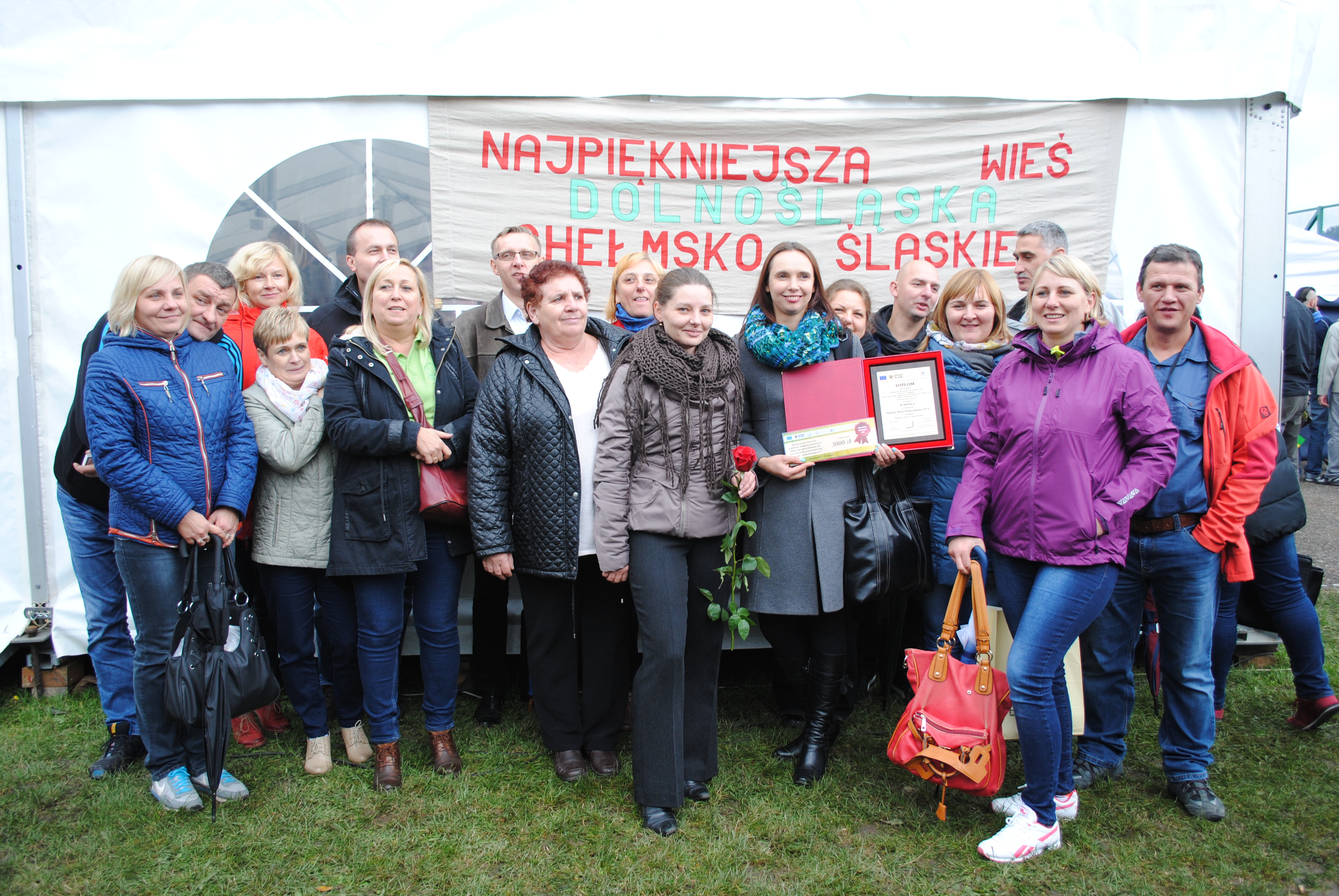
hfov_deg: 61.9
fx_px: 1117
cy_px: 448
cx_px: 670
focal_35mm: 30
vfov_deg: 43.7
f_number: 3.8
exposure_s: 1/50
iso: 200
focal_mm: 20
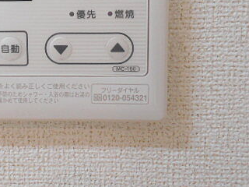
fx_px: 374
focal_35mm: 52
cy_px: 23
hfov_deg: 36.1
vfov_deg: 27.2
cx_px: 66
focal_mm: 4.6
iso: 220
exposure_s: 1/30
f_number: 3.2
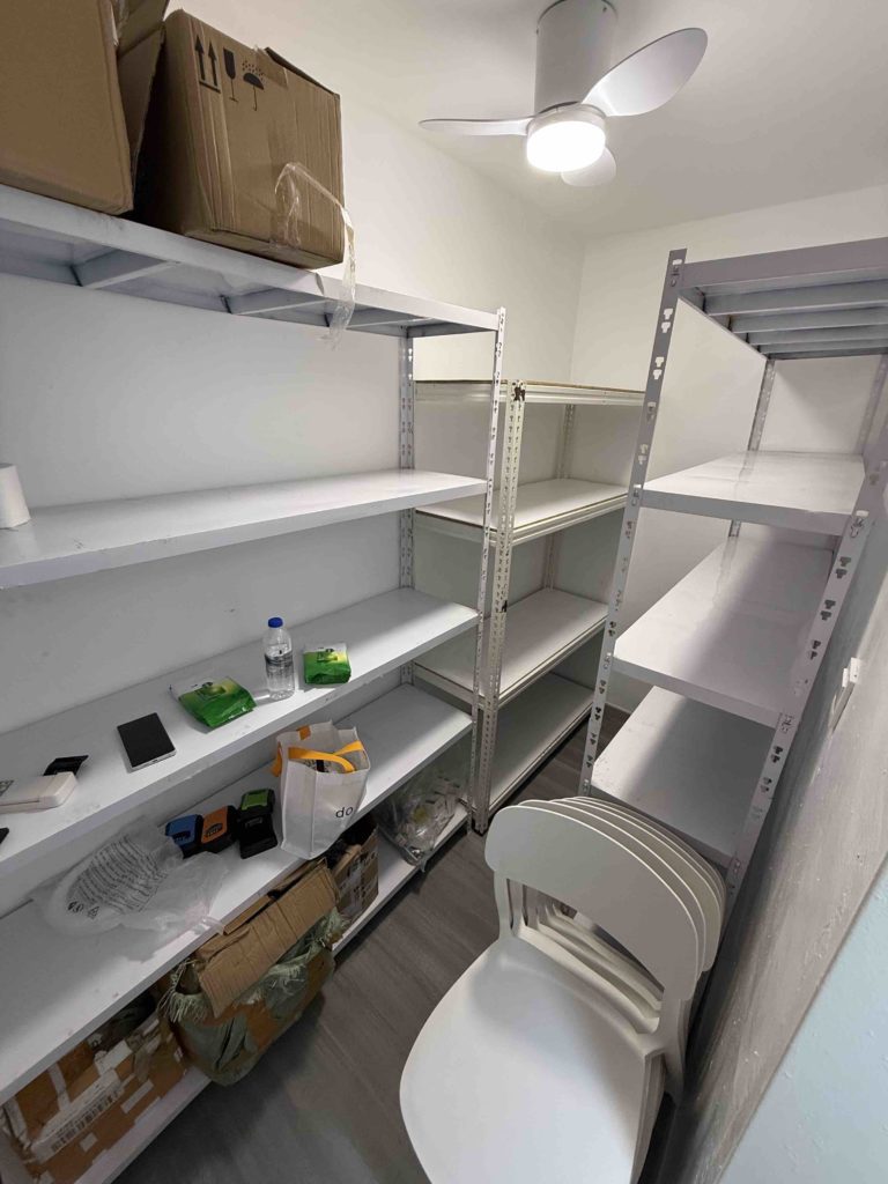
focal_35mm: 14
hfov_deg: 85.7
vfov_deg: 102.1
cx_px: 444
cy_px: 592
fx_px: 479
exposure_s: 1/99
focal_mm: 2.22
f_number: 2.2
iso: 200
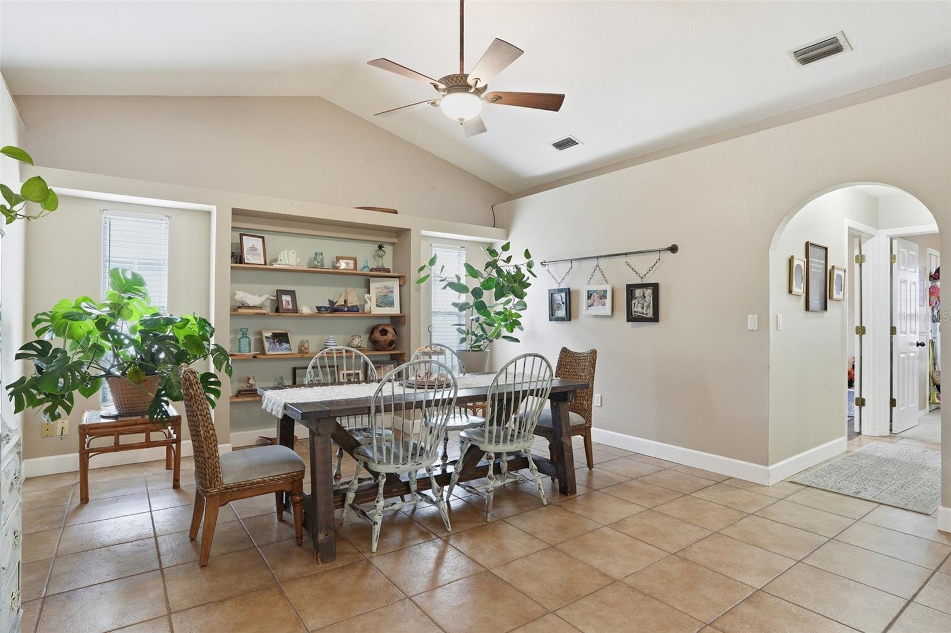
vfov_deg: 67.4
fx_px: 475
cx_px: 476
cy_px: 316
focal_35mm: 18
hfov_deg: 90.0
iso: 200
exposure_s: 1/6
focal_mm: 18
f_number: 9
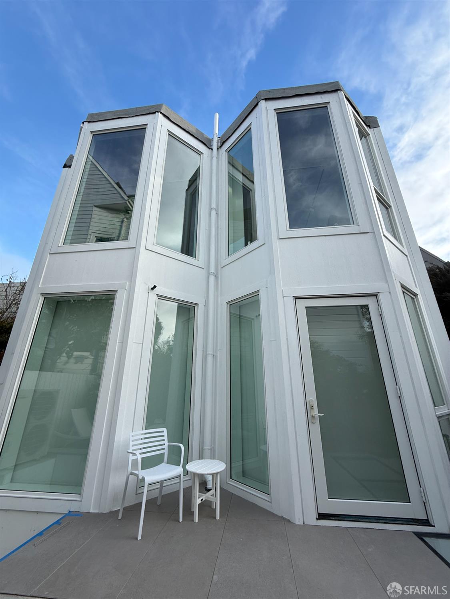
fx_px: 243
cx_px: 225
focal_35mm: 14
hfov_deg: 85.7
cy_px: 300
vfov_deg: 102.1
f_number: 2.2
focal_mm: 2.22
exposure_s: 1/490
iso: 50
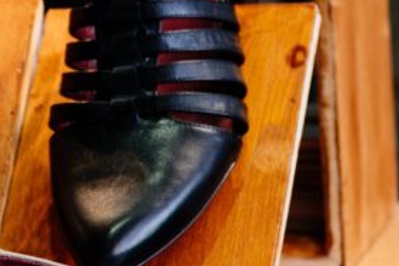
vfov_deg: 3.1
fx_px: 4876
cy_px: 117
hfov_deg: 4.7
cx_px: -180
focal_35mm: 440
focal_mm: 120
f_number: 5
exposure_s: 1/100
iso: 400
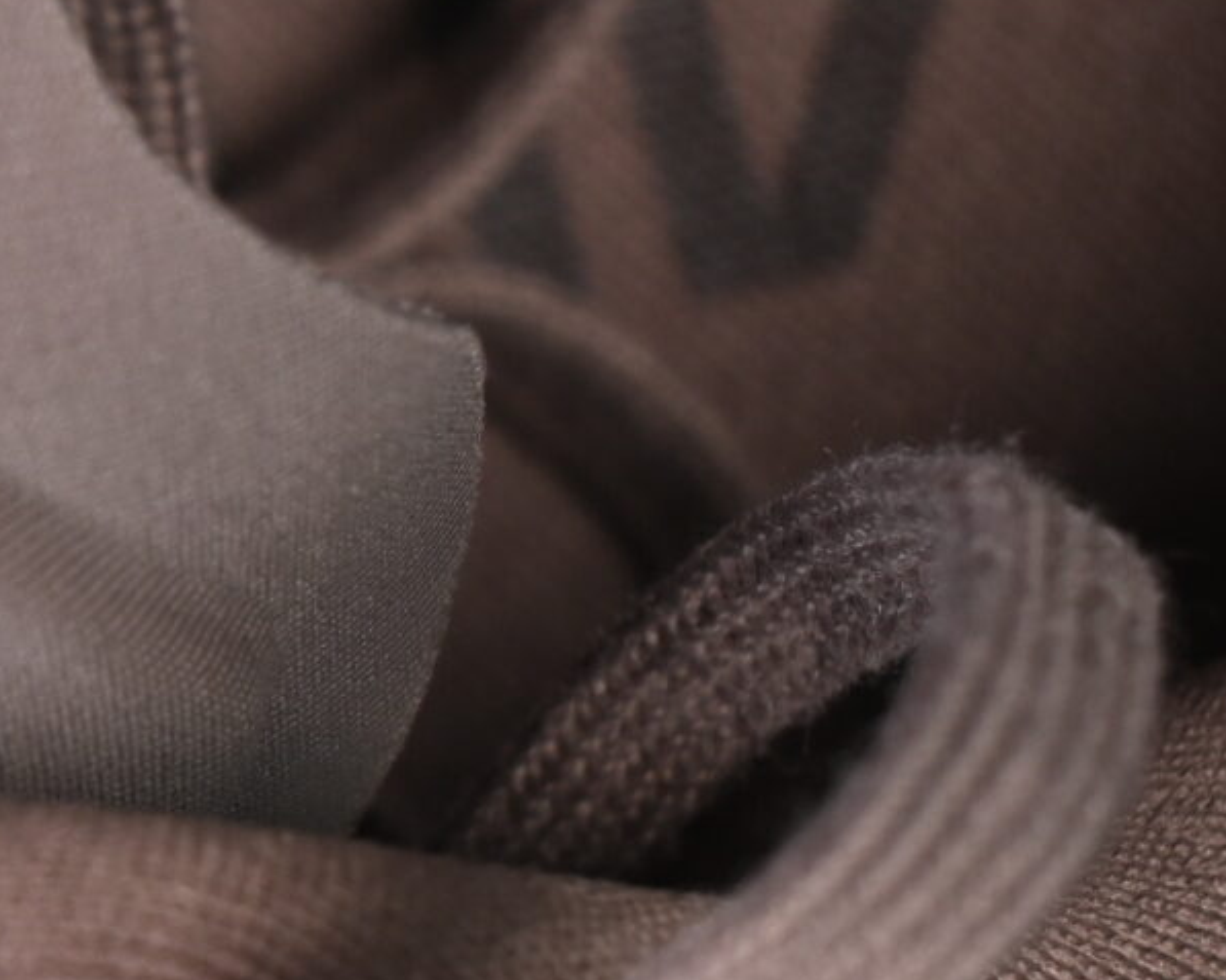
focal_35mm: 302
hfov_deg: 6.3
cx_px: -811
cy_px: 445
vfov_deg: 5.1
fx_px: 10953
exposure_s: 1/60
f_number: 6.3
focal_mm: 50
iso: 160
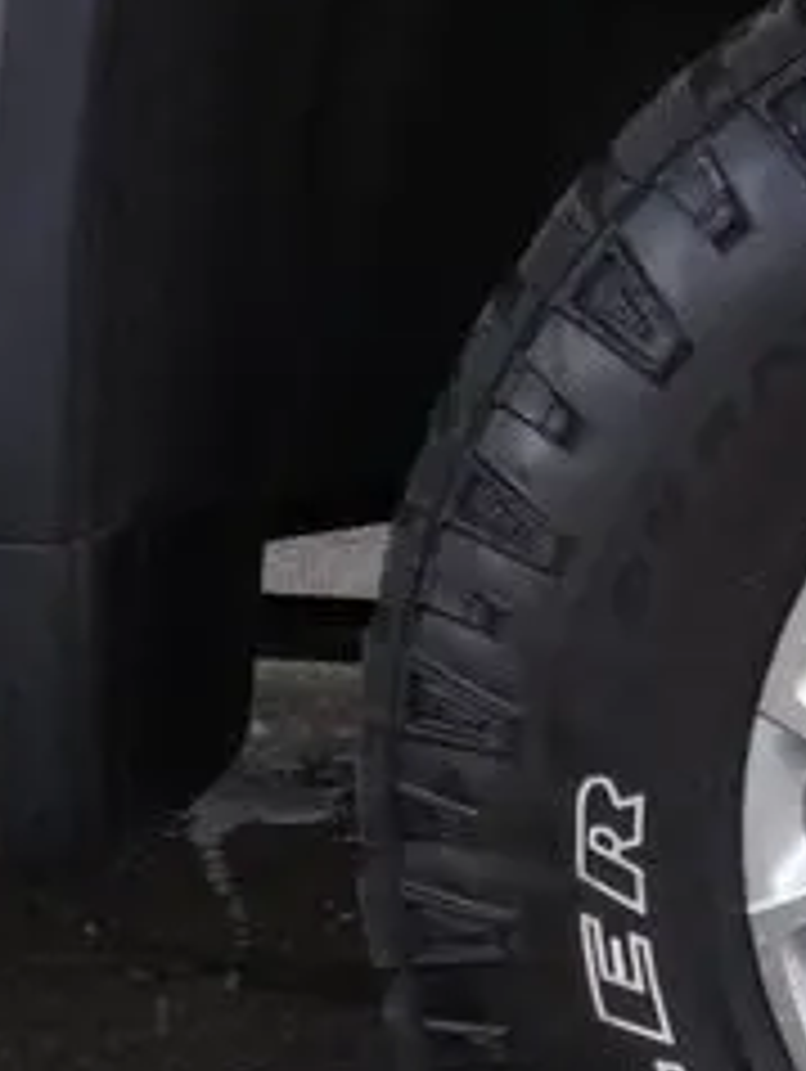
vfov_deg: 17.4
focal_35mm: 113
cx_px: 1306
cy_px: 700
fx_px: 3502
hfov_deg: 12.3
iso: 1000
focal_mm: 21
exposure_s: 1/60
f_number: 20
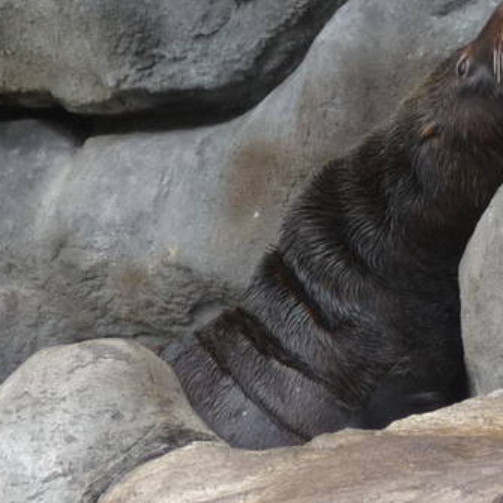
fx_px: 4028
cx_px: 242
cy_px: 746
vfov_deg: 7.0
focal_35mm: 245
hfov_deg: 7.1
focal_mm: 9.8
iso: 100
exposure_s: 1/60
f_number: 4.4
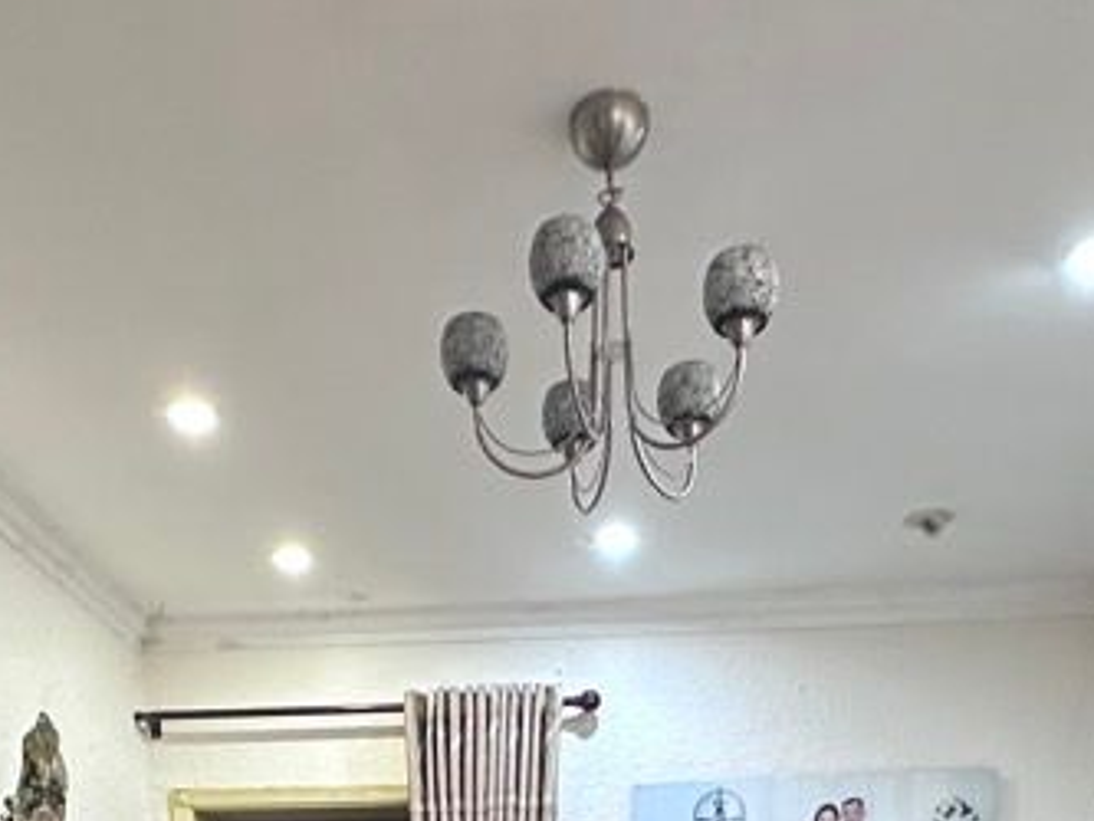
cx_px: 483
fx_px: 1359
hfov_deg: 43.8
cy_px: 1153
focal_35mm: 43
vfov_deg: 26.6
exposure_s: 1/50
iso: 500
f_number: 2.2
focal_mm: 2.22
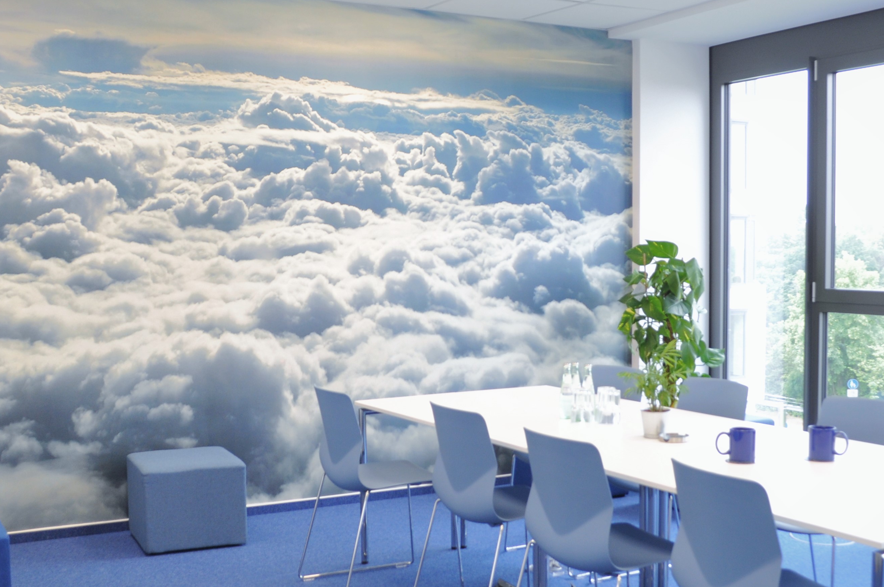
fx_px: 1079
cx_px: 481
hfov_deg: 44.5
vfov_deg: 30.4
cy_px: 326
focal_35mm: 44
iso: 400
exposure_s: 1/40
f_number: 4.5
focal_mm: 18
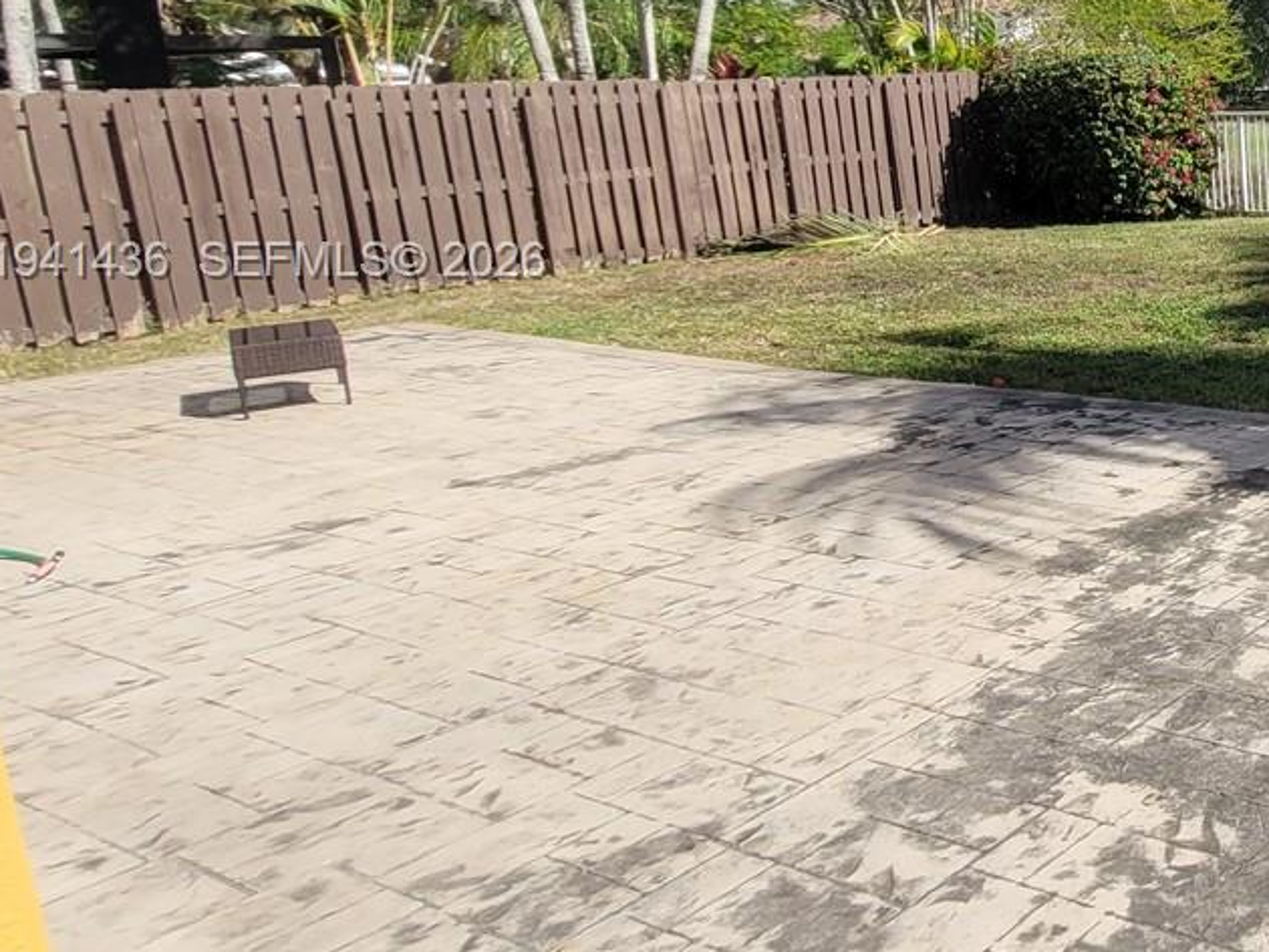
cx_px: 1531
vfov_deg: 41.9
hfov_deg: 39.5
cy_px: 264
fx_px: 1210
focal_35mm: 33
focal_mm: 1.74
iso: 40
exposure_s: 1/1248
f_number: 2.2
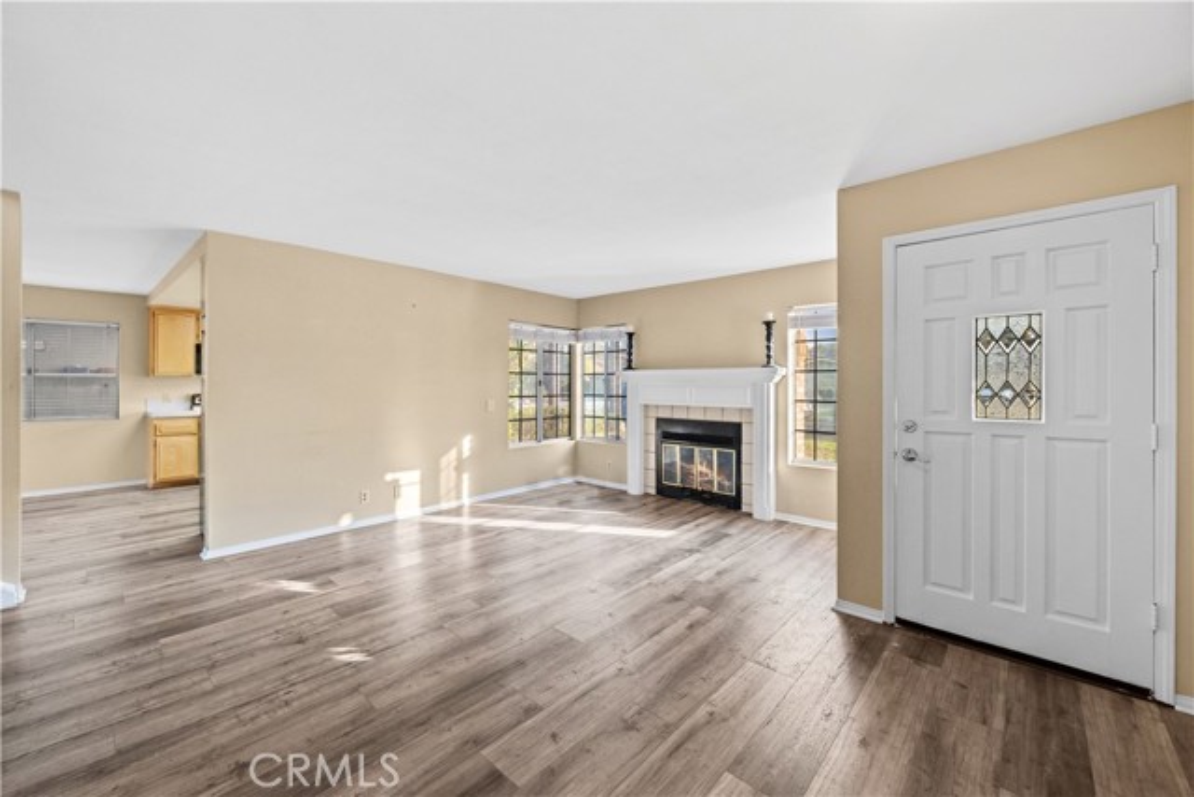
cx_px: 597
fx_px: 464
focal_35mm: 14
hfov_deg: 104.2
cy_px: 398
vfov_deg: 81.2
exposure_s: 1/40
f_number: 8
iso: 640
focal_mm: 14
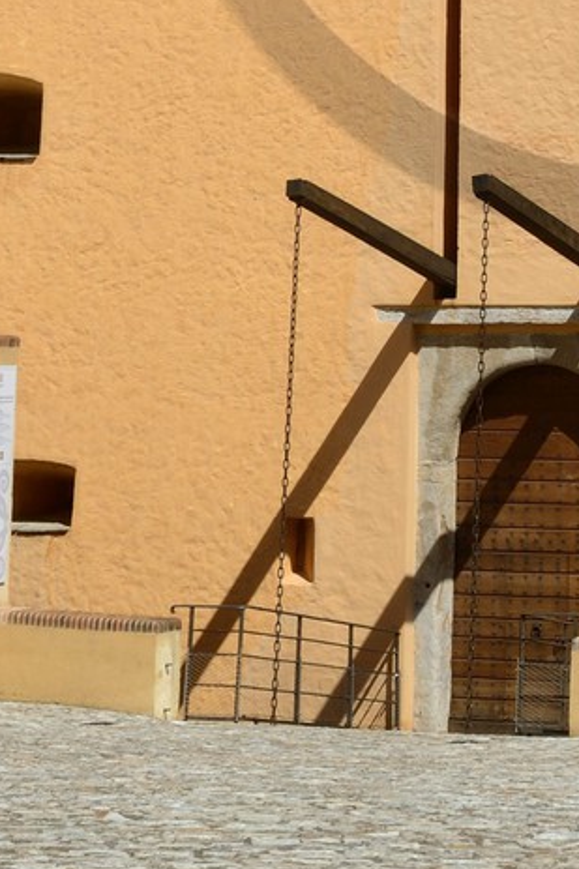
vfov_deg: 17.6
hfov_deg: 12.5
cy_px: -337
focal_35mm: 107
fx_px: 2583
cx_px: 693
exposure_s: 1/250
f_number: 14
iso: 200
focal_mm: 31
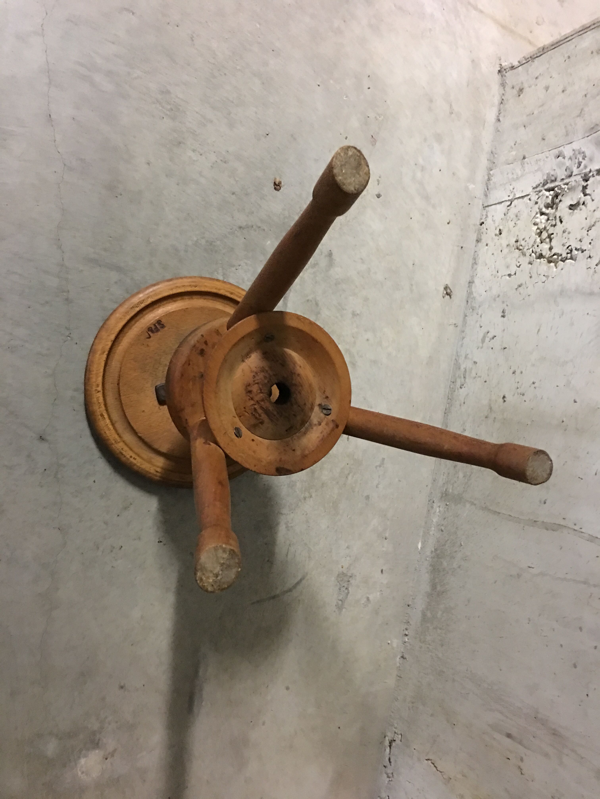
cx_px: 300
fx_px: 670
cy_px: 400
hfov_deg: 48.2
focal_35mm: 29
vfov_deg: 61.7
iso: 125
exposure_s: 1/4
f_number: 2.2
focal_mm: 4.15
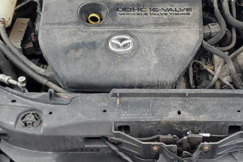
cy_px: 101
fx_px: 439
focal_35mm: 65
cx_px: 165
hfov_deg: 30.7
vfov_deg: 20.9
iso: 57
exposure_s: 1/120
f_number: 1.5
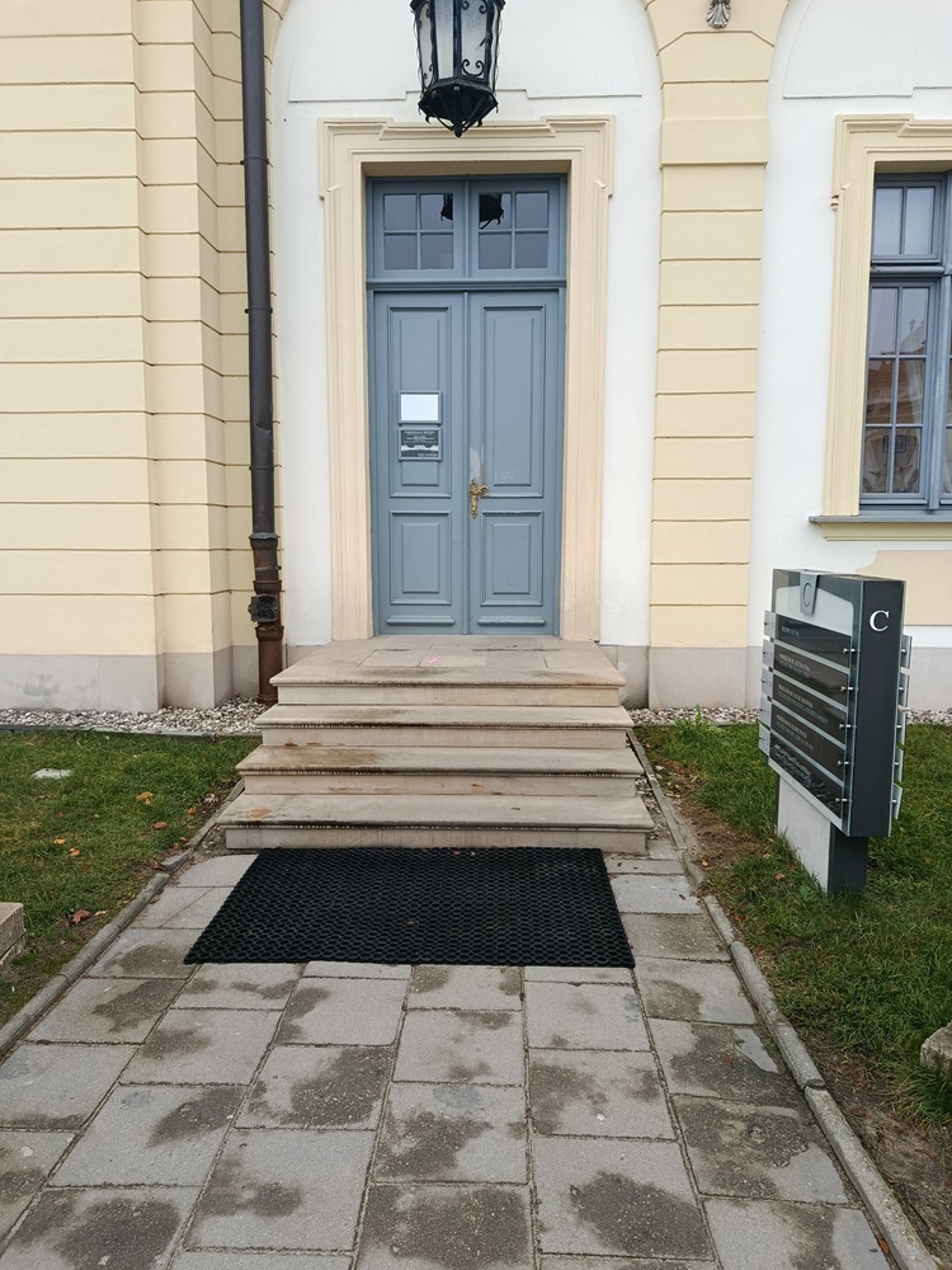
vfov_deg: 71.6
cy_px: 635
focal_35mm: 24
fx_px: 880
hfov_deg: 56.8
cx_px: 476
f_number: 1.7
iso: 108
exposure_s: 1/100
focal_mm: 5.24
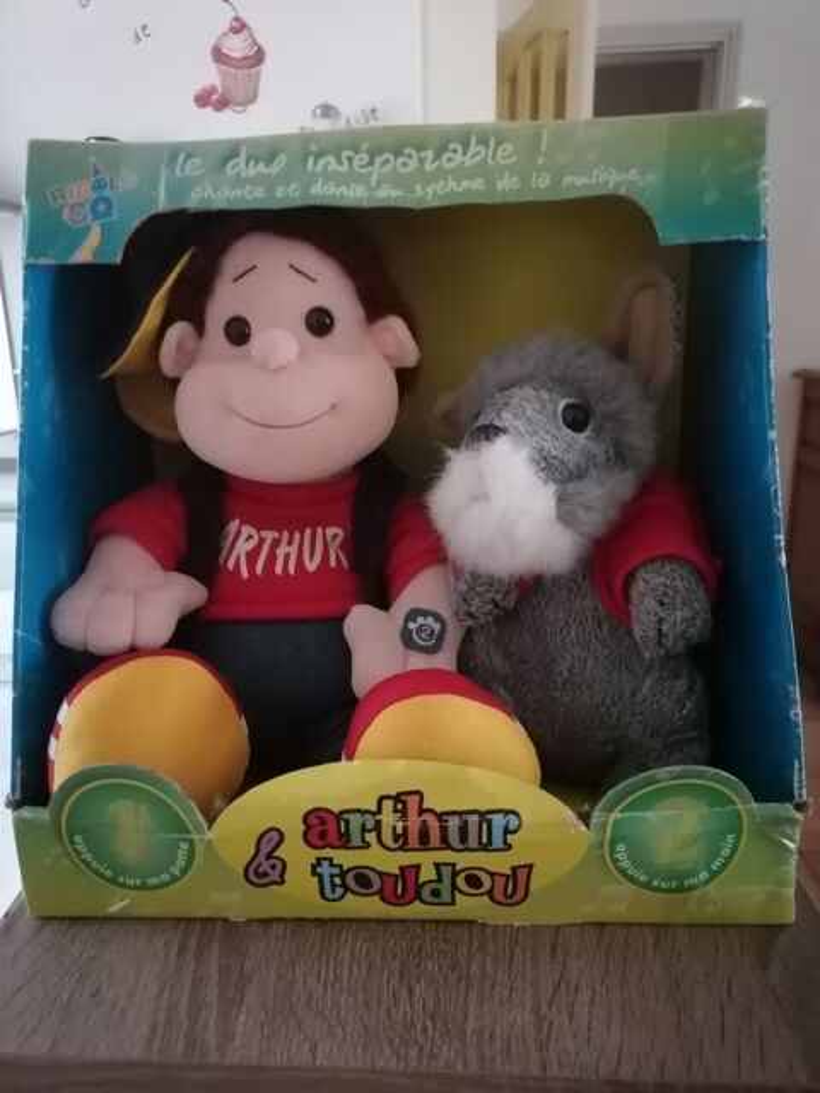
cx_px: 410
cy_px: 546
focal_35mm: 26
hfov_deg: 53.1
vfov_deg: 67.3
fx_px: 821
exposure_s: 1/25
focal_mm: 5.3
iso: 1600
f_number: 1.8
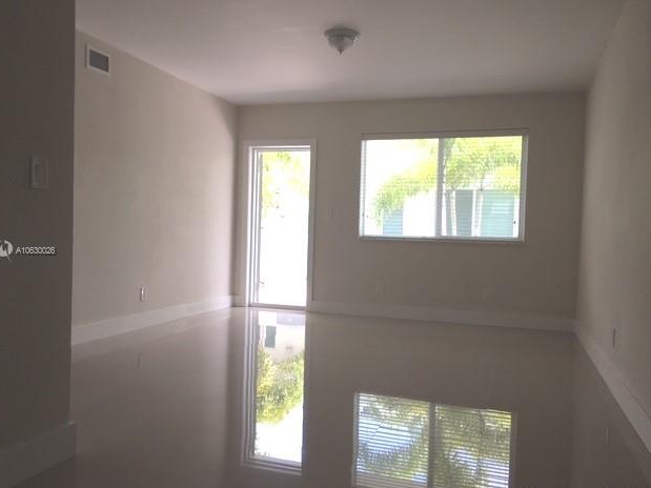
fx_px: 564
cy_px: 251
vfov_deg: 46.8
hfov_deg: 60.0
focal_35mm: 30
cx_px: 327
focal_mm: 4.15
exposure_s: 1/120
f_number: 2.2
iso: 25
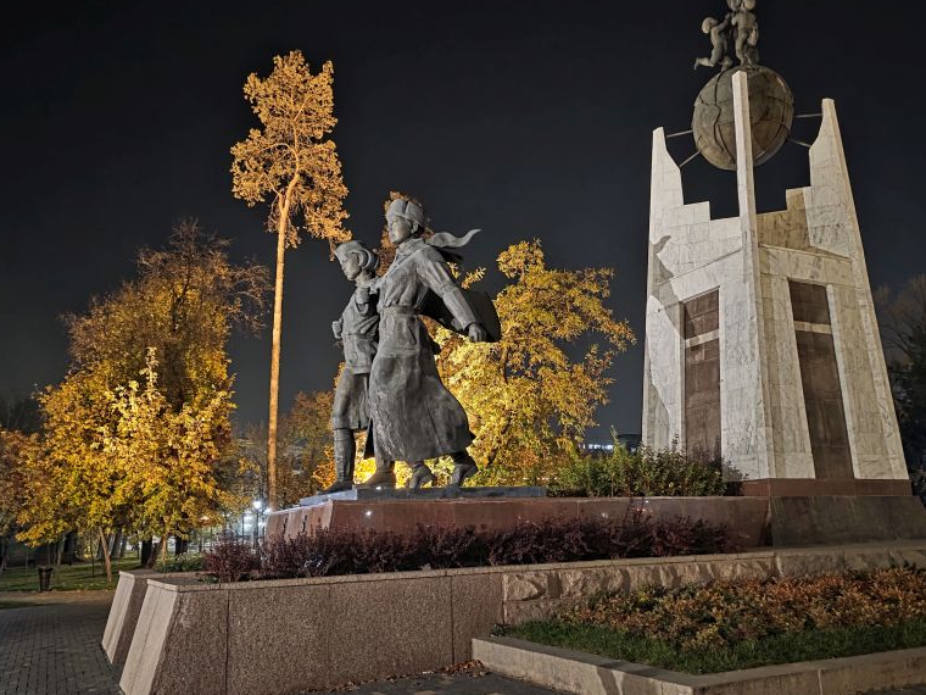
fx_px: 829
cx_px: 513
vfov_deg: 45.3
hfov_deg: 58.2
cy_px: 399
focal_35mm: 31
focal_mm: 6.3
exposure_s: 1/20
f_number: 1.7
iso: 1600
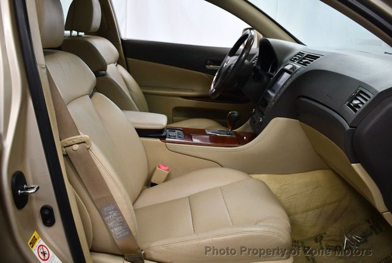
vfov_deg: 37.0
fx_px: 393
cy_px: 132
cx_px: 196
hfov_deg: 53.1
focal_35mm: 36
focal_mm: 18
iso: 800
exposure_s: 1/125
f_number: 3.5
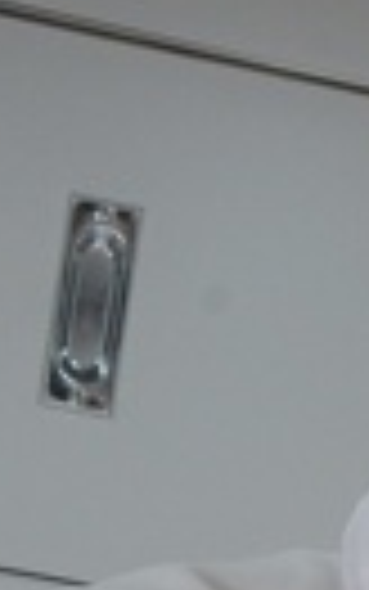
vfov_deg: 6.4
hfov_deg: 4.0
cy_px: 1324
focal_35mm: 314
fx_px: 5047
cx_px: 1404
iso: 1600
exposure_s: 1/60
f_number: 10
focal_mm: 40
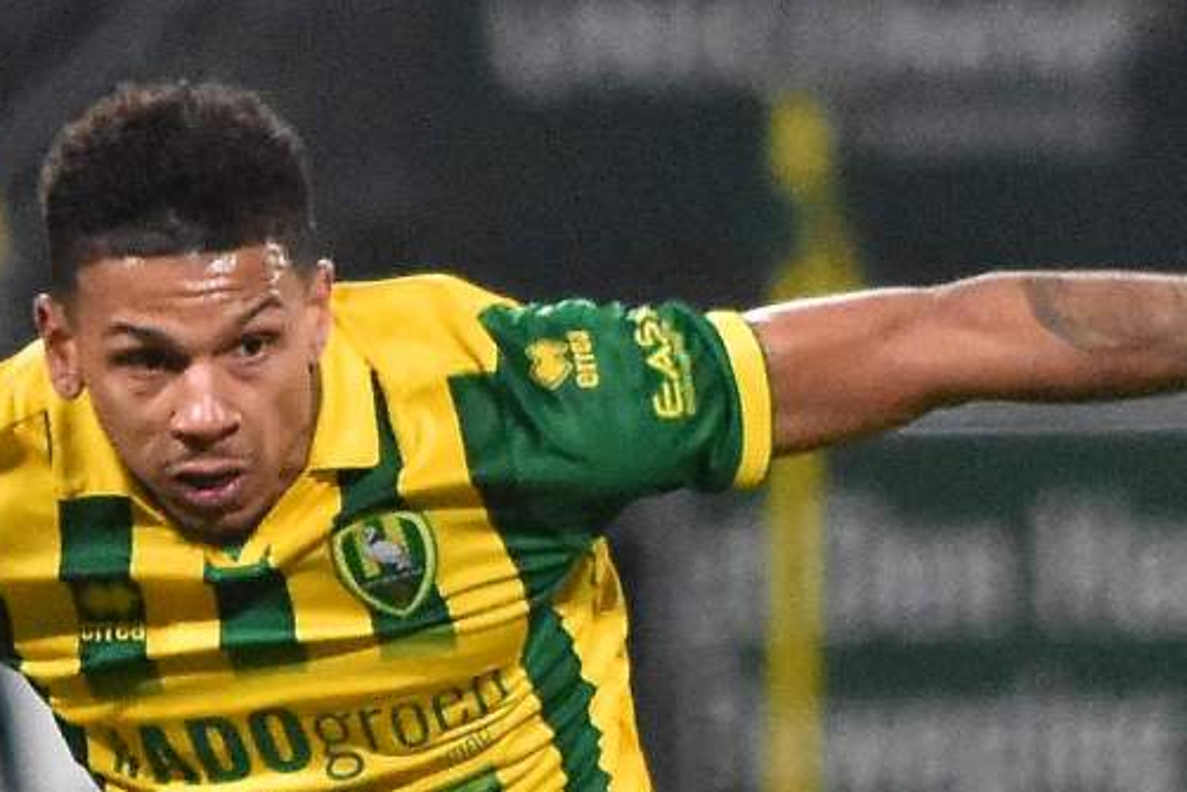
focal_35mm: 1004
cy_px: 1149
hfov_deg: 2.1
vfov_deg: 1.4
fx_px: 33109
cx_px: -137
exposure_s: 1/640
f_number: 2.8
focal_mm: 175
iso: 4000
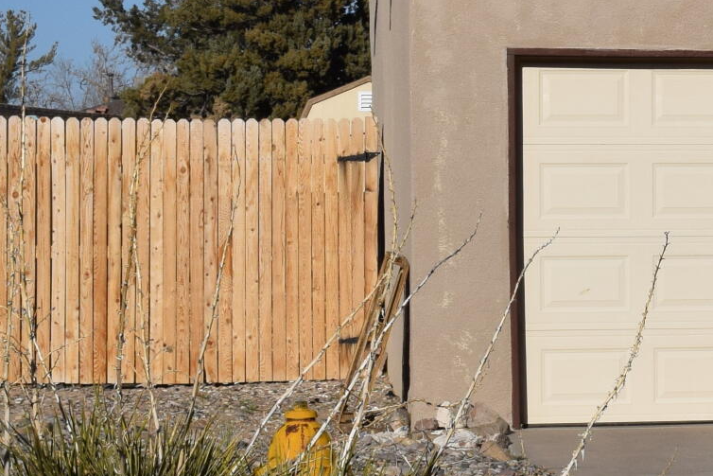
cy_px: 193
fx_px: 3546
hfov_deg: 10.9
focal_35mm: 179
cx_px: 1184
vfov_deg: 7.7
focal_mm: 30
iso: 200
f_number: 13
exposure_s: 1/640
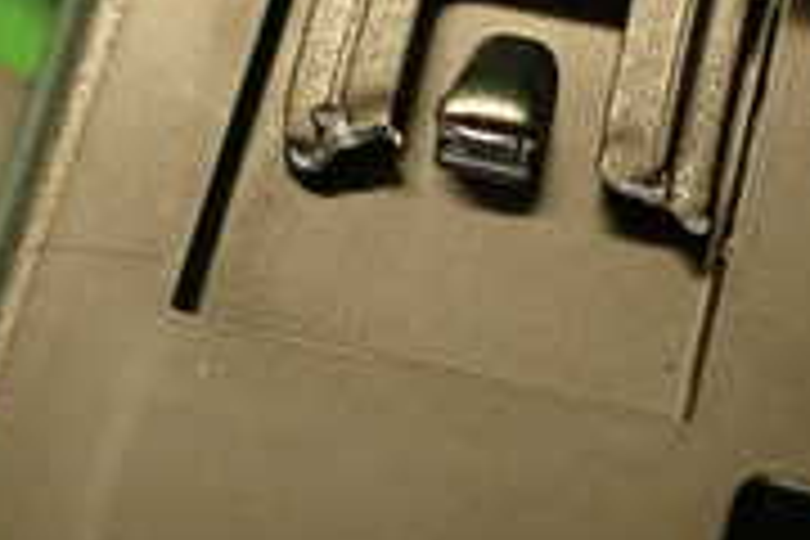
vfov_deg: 13.1
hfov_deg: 19.5
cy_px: 166
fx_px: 2340
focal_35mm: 104
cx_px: 572
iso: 320
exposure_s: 1/30
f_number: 2.3
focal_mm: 5.4
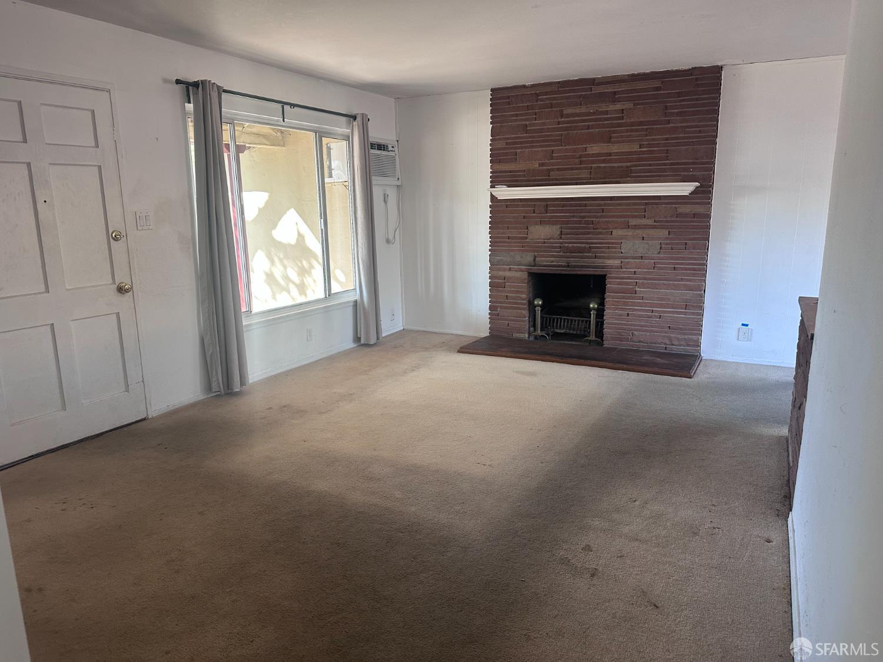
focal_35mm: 24
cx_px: 442
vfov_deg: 56.8
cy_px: 331
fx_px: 612
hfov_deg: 71.6
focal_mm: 6.86
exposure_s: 1/121
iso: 200
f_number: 1.78
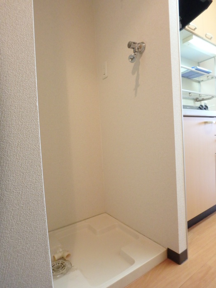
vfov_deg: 79.0
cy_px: 144
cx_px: 108
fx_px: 175
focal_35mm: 21
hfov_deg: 63.4
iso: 800
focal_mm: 3.7
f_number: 3.5
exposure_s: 1/30
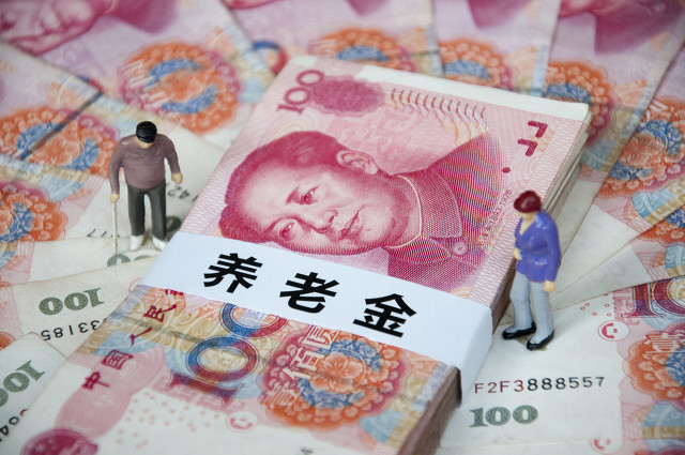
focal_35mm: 158
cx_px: 342
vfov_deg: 8.7
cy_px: 228
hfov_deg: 13.1
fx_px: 2993
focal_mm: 105
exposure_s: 1/50
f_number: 5.6
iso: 320
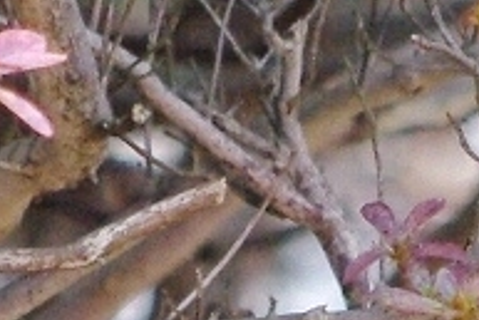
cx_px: 447
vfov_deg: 1.4
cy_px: 453
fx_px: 13235
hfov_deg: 2.1
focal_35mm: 994
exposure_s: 1/160
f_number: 5.6
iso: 1600
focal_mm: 200
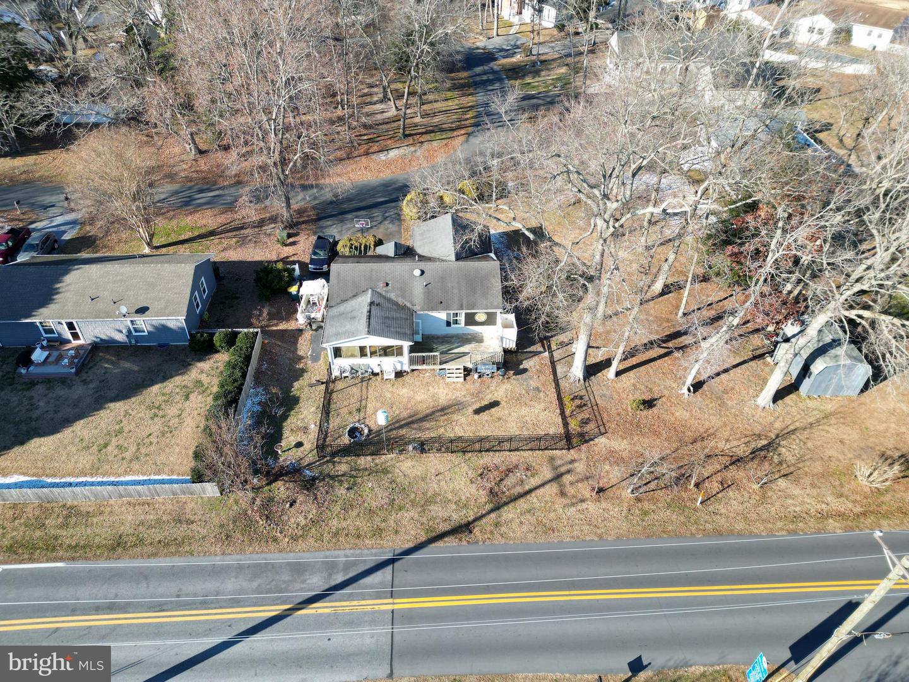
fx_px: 630
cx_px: 454
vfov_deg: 56.8
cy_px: 341
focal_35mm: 24
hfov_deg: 71.6
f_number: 1.7
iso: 100
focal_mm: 6.72
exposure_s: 1/1000
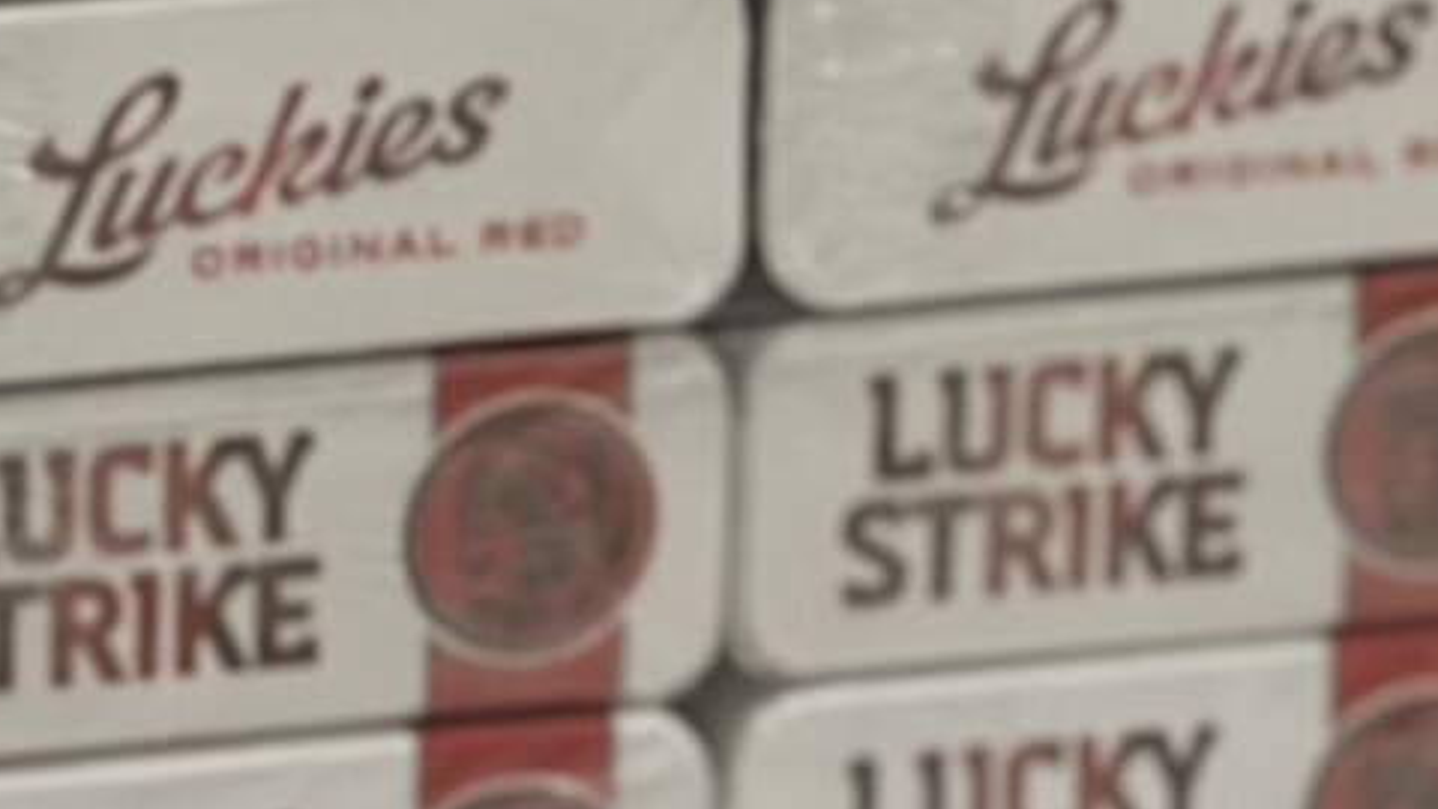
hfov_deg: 7.7
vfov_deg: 4.2
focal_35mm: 279
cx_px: 671
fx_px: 10638
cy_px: -1438
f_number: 1.78
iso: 250
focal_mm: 6.86
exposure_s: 1/50
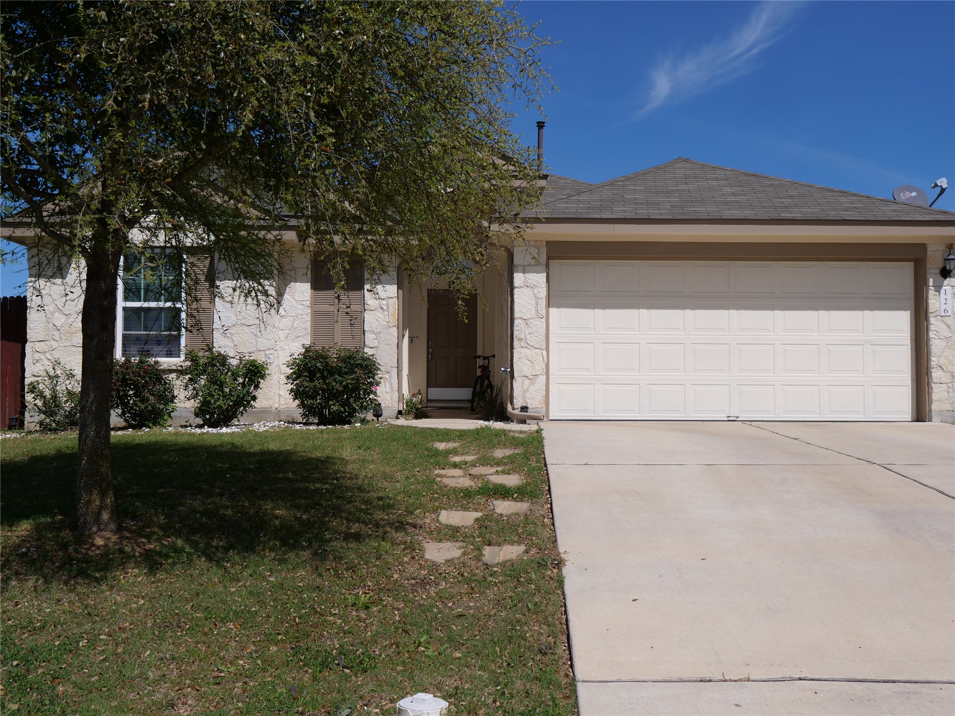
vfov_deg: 44.2
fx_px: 883
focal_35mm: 32
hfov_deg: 56.8
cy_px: 358
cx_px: 478
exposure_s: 1/2000
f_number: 5.6
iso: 200
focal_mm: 16
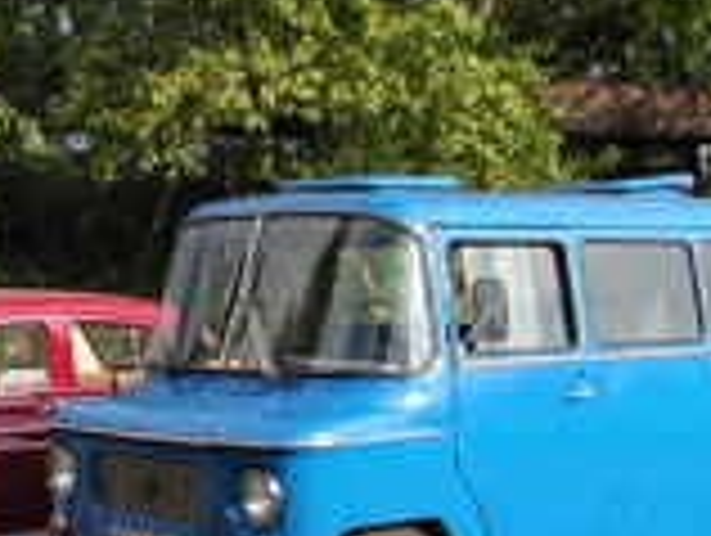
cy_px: 279
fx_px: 1975
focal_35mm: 96
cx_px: 261
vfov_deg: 15.4
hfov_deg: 20.4
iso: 64
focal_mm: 6.4
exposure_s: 1/250
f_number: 4.8
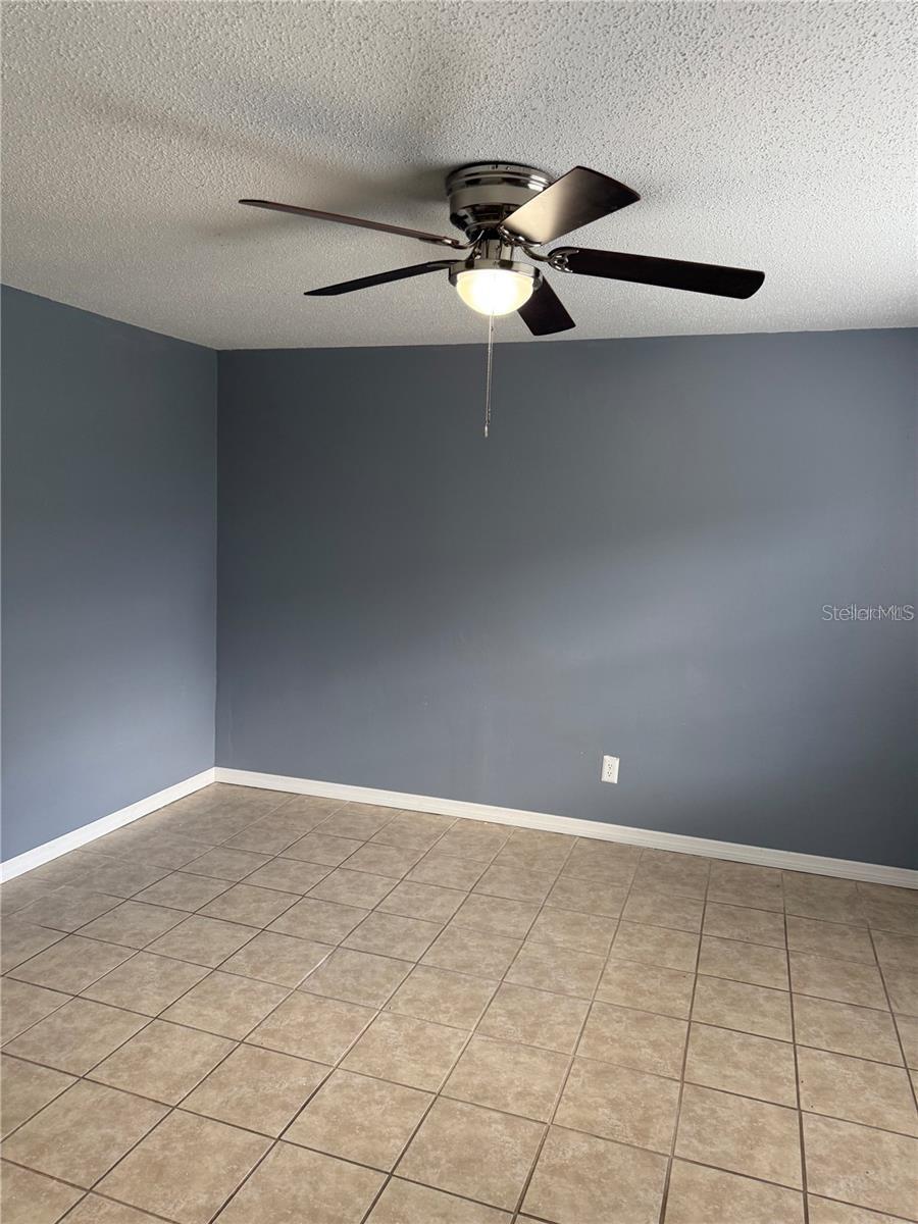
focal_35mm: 24
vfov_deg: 71.6
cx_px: 459
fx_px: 849
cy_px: 612
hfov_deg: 56.8
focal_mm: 6.76
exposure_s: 1/120
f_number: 1.78
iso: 200
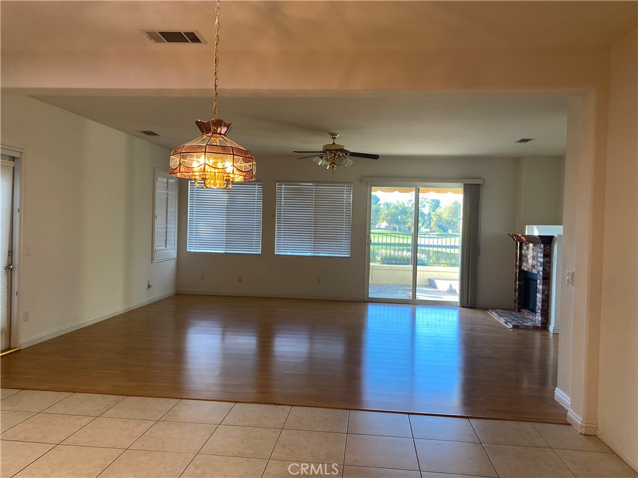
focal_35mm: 26
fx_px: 479
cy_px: 239
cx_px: 319
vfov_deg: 53.1
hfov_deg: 67.3
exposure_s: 1/120
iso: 100
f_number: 1.8
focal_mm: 4.25
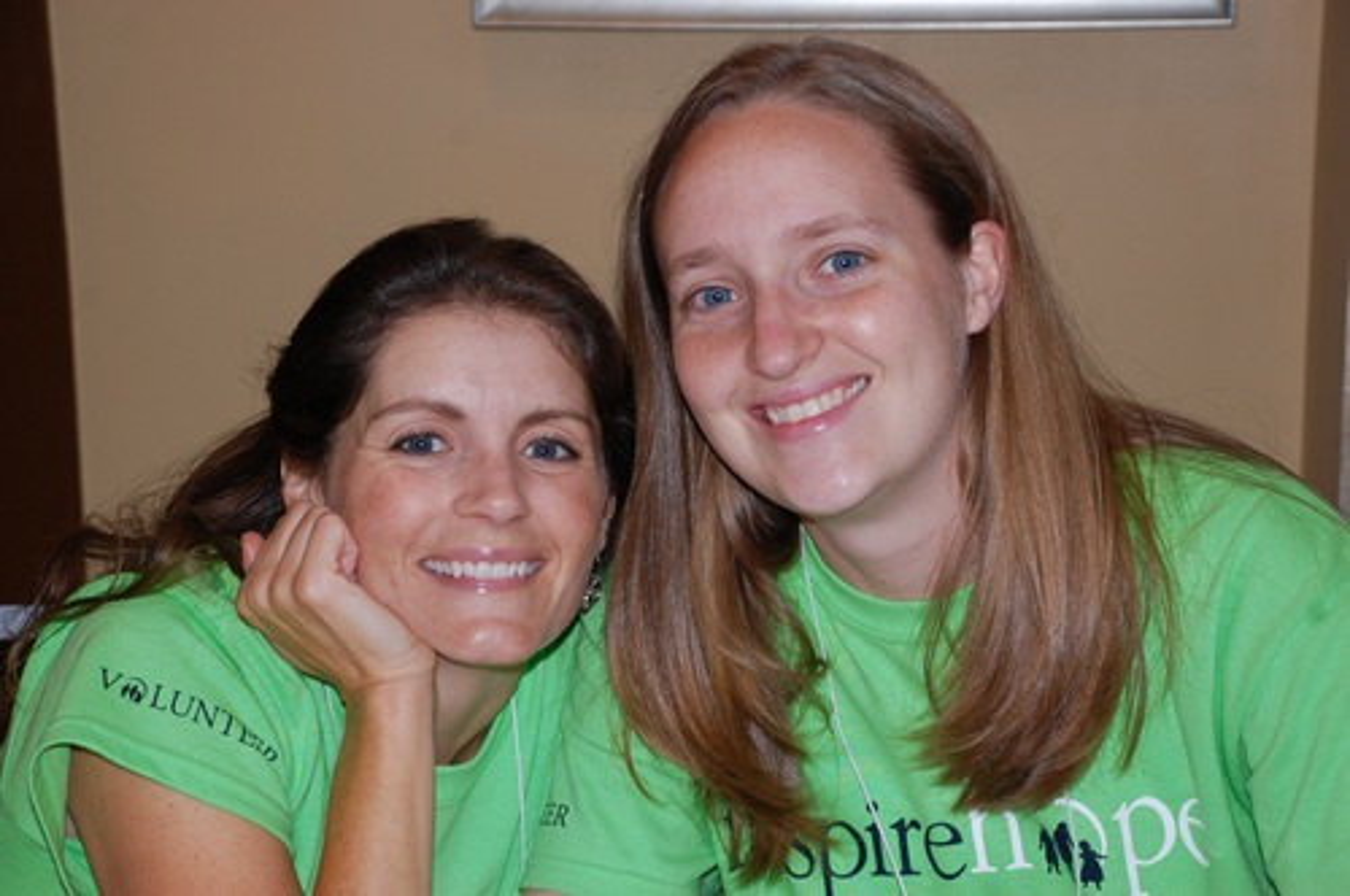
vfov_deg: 14.7
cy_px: 448
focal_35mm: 93
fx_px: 3483
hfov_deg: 21.9
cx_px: 675
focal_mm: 62
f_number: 5.3
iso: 400
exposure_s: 1/60
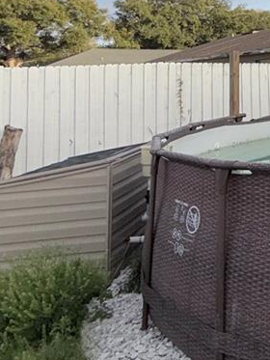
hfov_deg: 24.2
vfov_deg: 39.2
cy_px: 40
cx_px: 418
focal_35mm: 45
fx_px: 468
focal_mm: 2.22
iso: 25
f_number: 2.2
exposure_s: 1/742
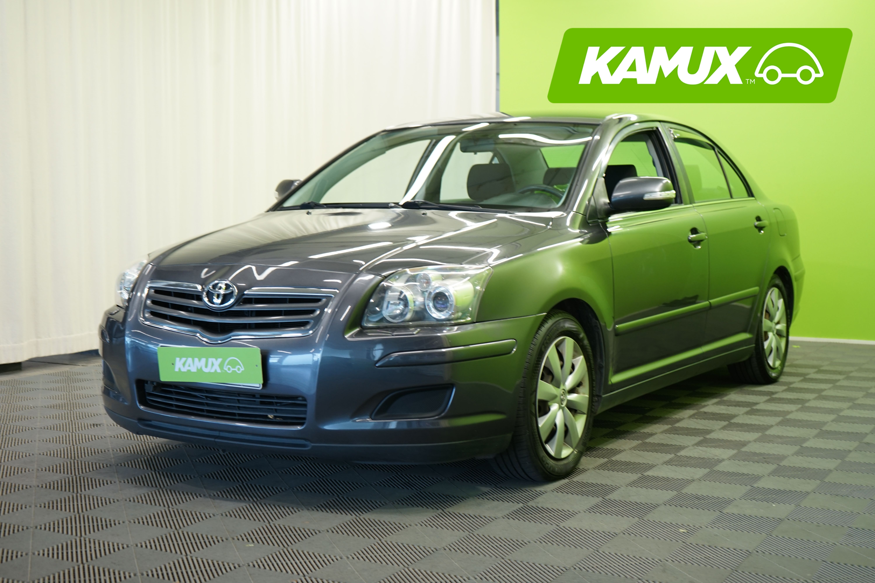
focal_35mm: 49
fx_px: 1191
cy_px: 292
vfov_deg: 27.5
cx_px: 438
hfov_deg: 40.3
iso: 500
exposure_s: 1/30
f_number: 4.5
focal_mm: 49
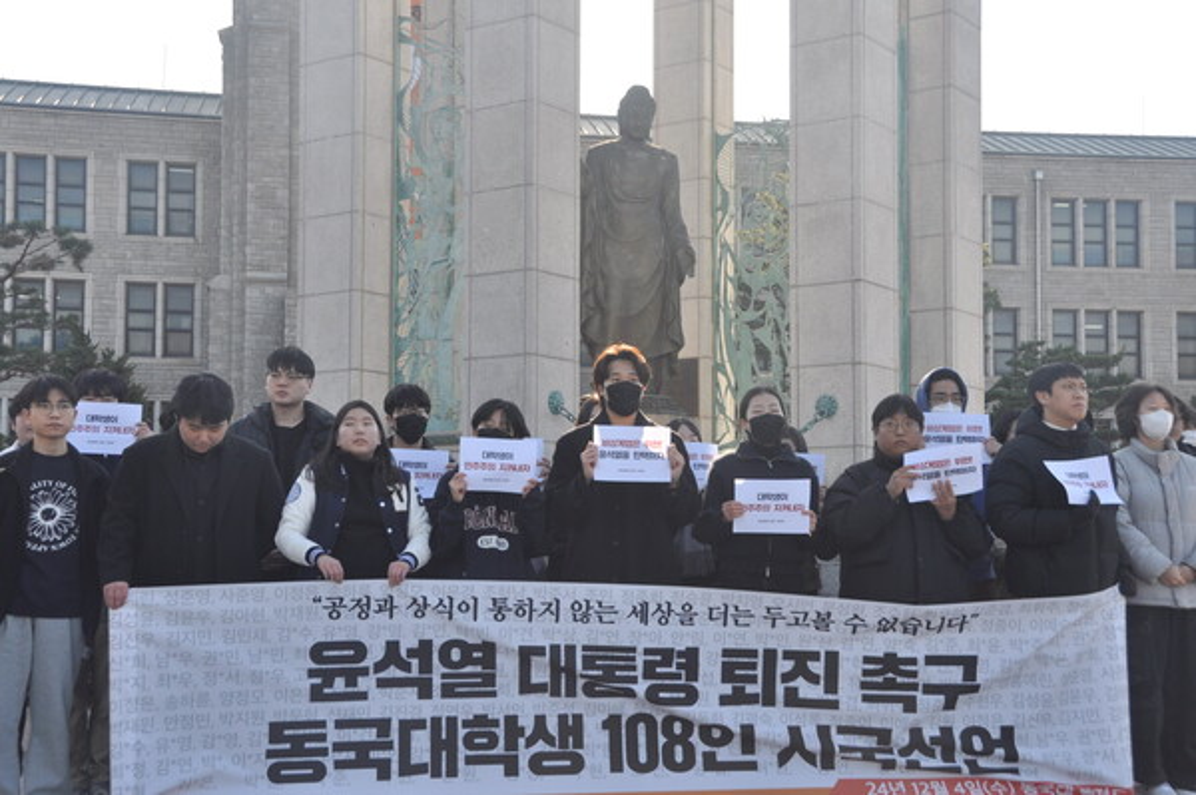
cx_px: 598
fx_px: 1693
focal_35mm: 51
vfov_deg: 26.4
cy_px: 398
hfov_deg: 38.9
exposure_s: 1/250
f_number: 8
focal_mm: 34
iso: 200
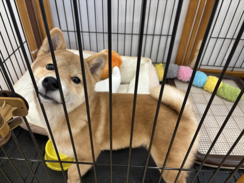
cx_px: 122
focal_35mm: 26
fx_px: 183
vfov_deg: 53.1
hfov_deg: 67.3
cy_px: 92
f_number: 1.6
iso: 160
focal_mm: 5.96
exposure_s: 1/50
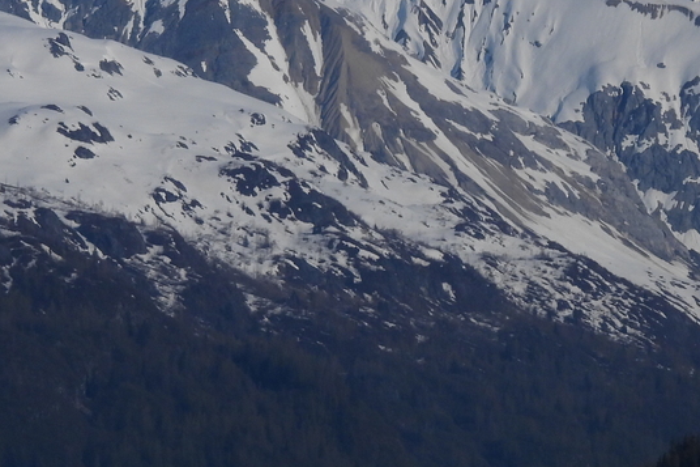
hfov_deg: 2.4
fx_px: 16910
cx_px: 235
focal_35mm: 870
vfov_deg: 1.6
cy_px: -52
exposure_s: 1/1600
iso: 100
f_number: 6.3
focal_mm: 62.5
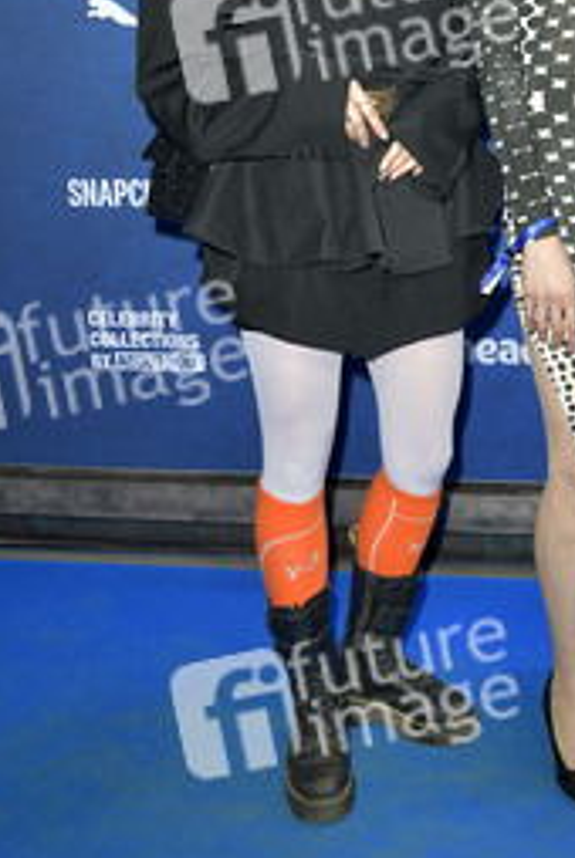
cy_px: 193
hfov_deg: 24.4
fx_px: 1314
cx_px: 443
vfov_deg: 35.2
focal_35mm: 55
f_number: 5.6
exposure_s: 1/200
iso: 640
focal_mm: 35
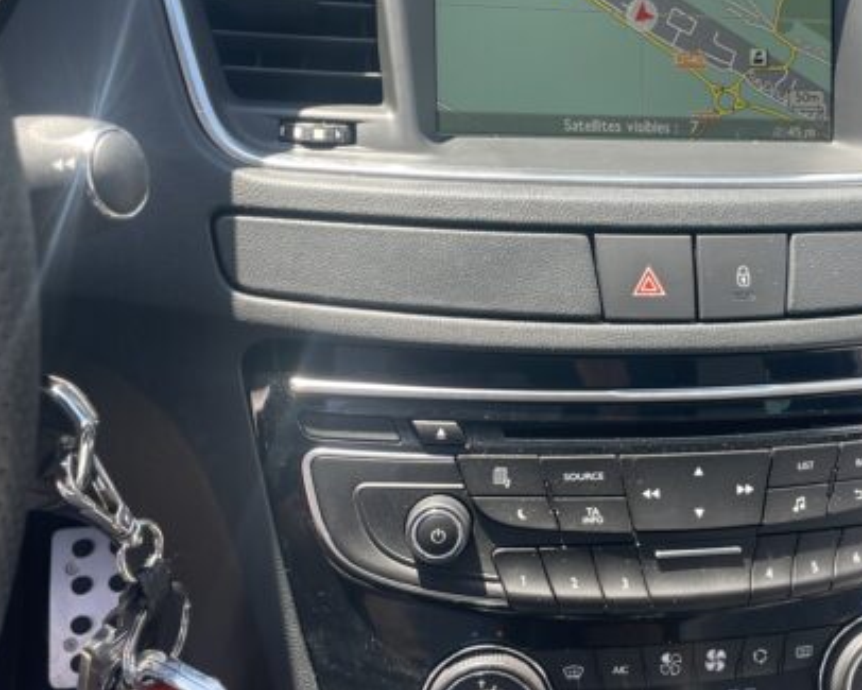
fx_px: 1276
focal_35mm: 50
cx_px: 586
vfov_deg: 30.3
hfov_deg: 36.9
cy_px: 344
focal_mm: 4.2
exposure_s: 1/204
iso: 32
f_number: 1.6
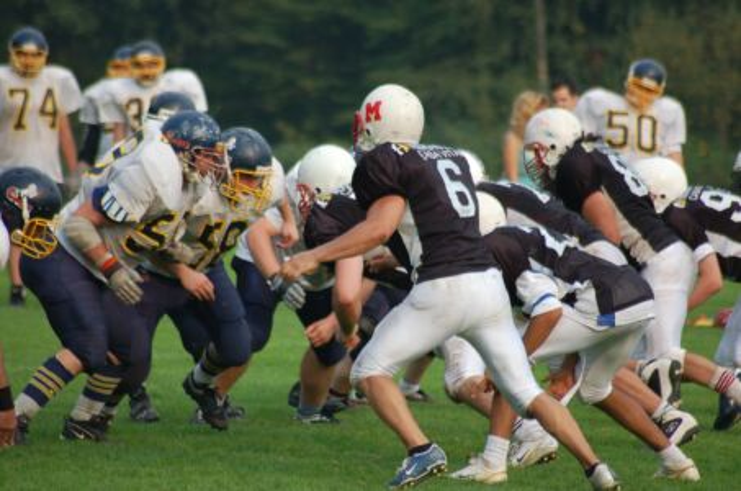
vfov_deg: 3.4
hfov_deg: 5.1
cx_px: 370
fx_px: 8319
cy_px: 246
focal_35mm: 405
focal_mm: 270
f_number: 5.6
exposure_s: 1/640
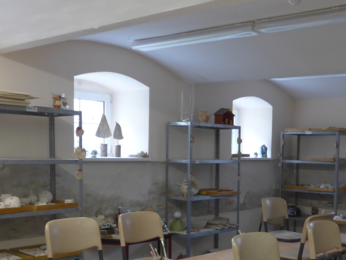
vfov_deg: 29.0
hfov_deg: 38.4
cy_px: 210
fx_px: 490
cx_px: 236
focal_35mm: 49
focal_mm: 6
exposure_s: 1/60
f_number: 2
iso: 320
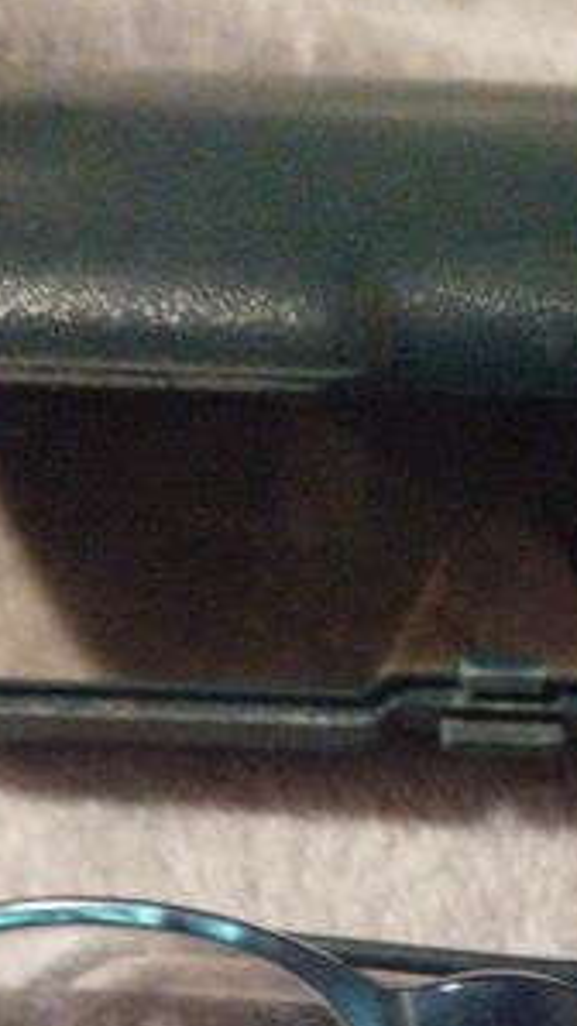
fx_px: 1715
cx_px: 519
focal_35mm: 63
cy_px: 1081
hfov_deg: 18.8
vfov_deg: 30.4
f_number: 1.8
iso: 1250
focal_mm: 3.95
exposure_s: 1/12.5
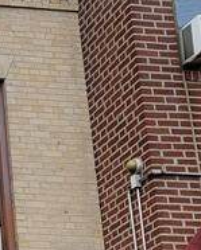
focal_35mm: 134
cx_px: -251
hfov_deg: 10.3
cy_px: 254
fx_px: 996
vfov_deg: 14.1
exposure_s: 1/406
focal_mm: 7
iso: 20
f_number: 1.8
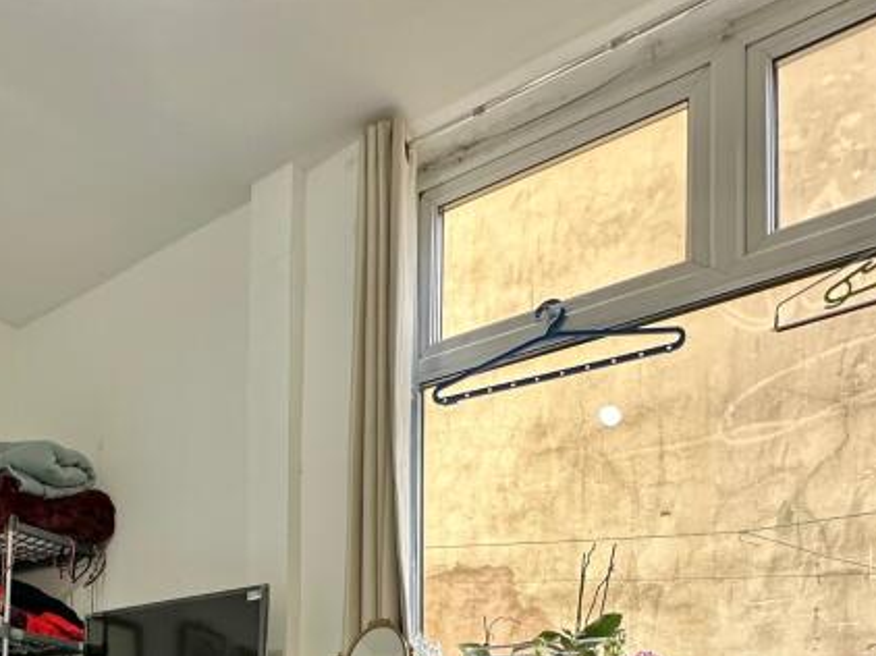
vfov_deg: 34.9
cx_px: 176
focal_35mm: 34
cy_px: 749
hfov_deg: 50.7
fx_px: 860
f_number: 2.2
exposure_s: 1/100
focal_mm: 2.22
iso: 200
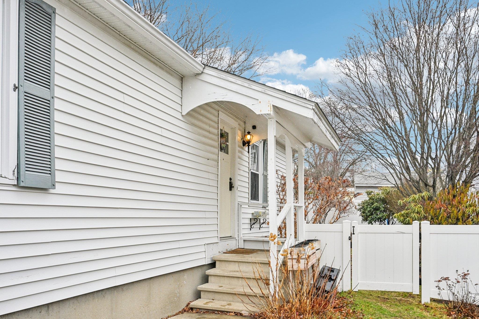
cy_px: 160
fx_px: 399
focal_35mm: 30
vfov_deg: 43.6
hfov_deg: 61.9
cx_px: 240
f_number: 8
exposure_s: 1/640
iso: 400
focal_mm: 30
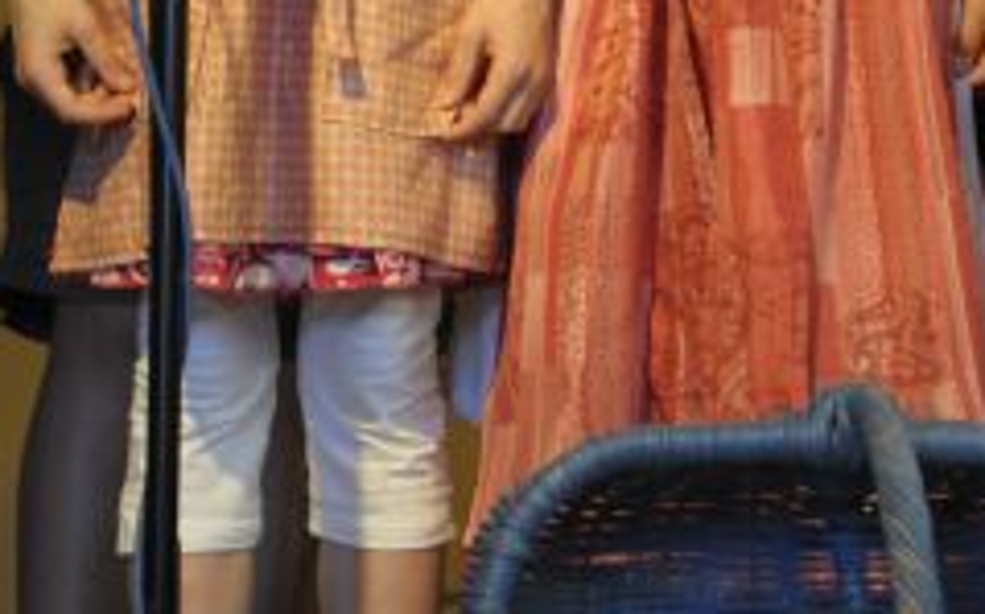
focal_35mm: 303
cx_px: 478
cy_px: -231
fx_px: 8127
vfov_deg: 4.3
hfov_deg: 6.9
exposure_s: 1/30
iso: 1400
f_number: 5.6
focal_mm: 105
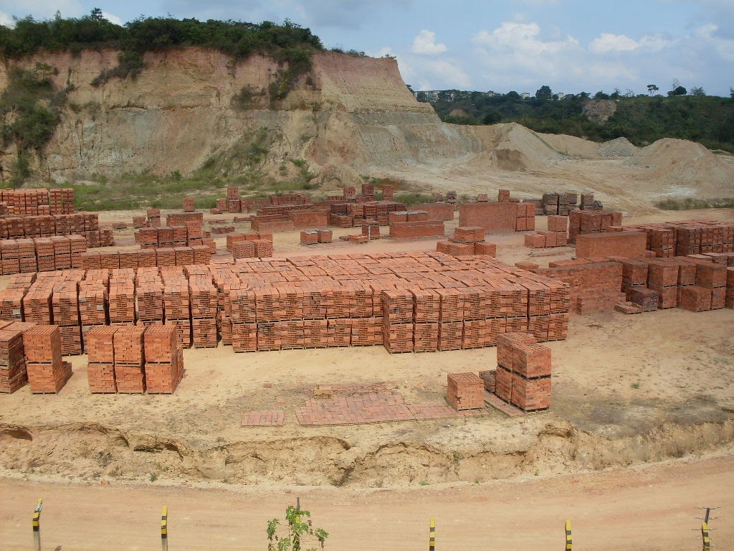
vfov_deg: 37.7
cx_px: 367
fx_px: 806
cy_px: 276
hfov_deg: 49.0
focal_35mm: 38
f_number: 8.4
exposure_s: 1/250
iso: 80
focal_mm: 6.3
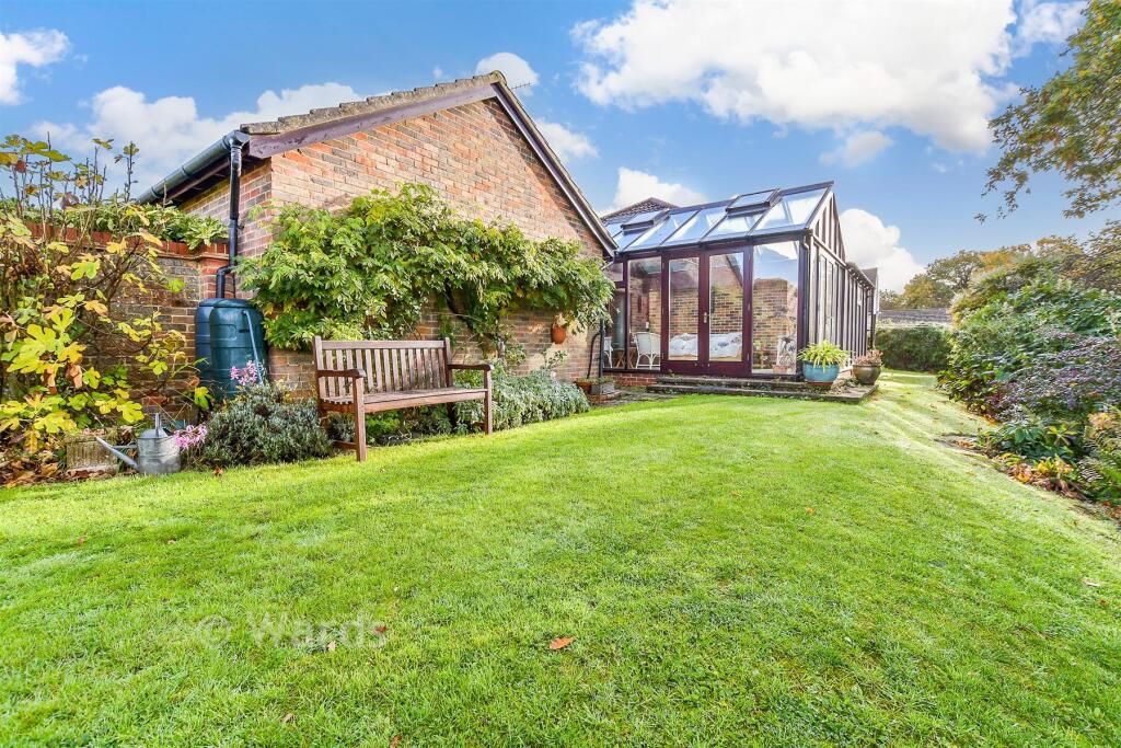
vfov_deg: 51.3
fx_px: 779
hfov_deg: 71.5
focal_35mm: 25
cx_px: 560
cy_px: 374
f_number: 8
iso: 160
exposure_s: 1/100
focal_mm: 17
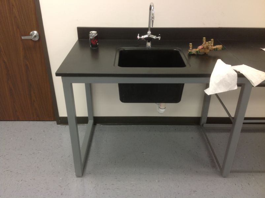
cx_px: 132
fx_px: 268
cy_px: 99
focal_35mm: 35
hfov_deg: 52.7
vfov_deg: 40.6
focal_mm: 4.28
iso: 64
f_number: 2.4
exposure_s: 1/15
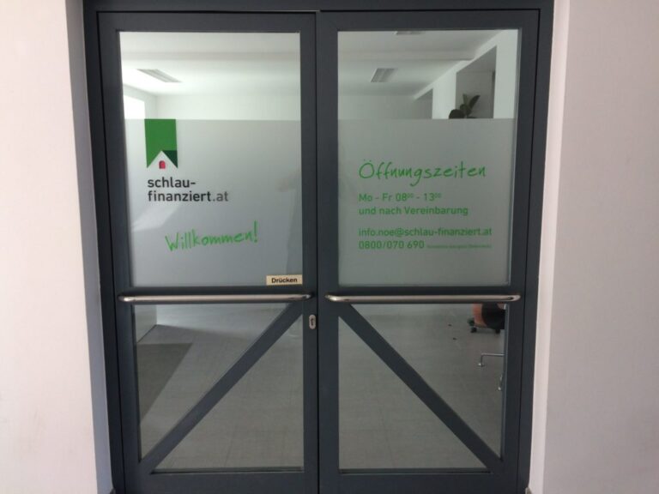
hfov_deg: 61.7
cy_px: 247
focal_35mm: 29
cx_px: 330
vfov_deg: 48.2
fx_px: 552
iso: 40
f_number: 2.2
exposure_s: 1/100
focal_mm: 4.15
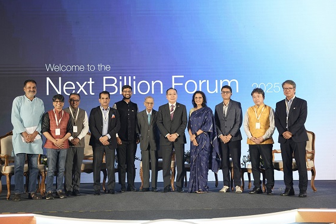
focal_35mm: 51
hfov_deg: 38.6
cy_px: 106
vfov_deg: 26.2
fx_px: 480
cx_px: 162
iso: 1000
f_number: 3.2
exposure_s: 1/160
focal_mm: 48.4
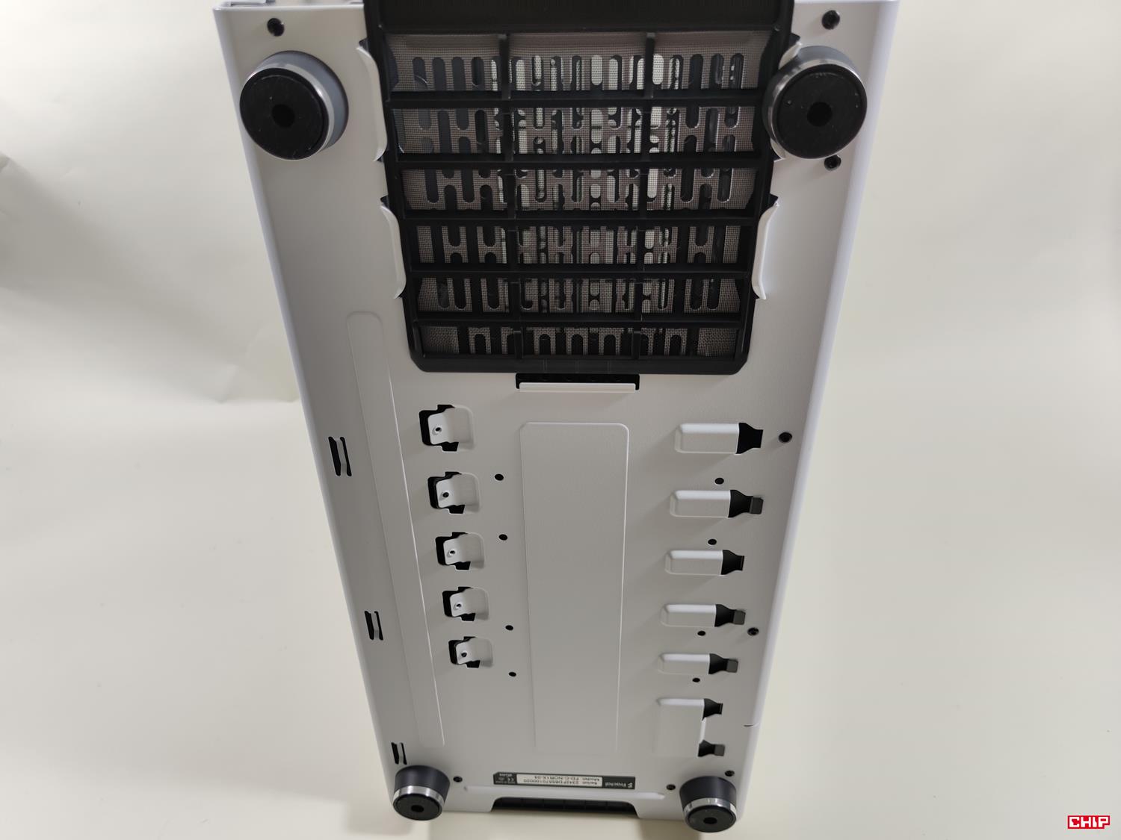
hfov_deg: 69.4
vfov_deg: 54.9
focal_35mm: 25
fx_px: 810
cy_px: 420
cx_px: 560
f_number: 1.85
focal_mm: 6.78
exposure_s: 1/100
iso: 65
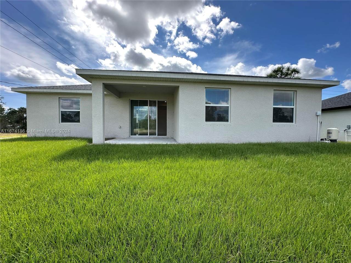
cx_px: 176
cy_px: 132
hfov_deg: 102.1
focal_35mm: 14
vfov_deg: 85.7
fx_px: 142
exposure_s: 1/698
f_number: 2.2
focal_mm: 2.22
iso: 40
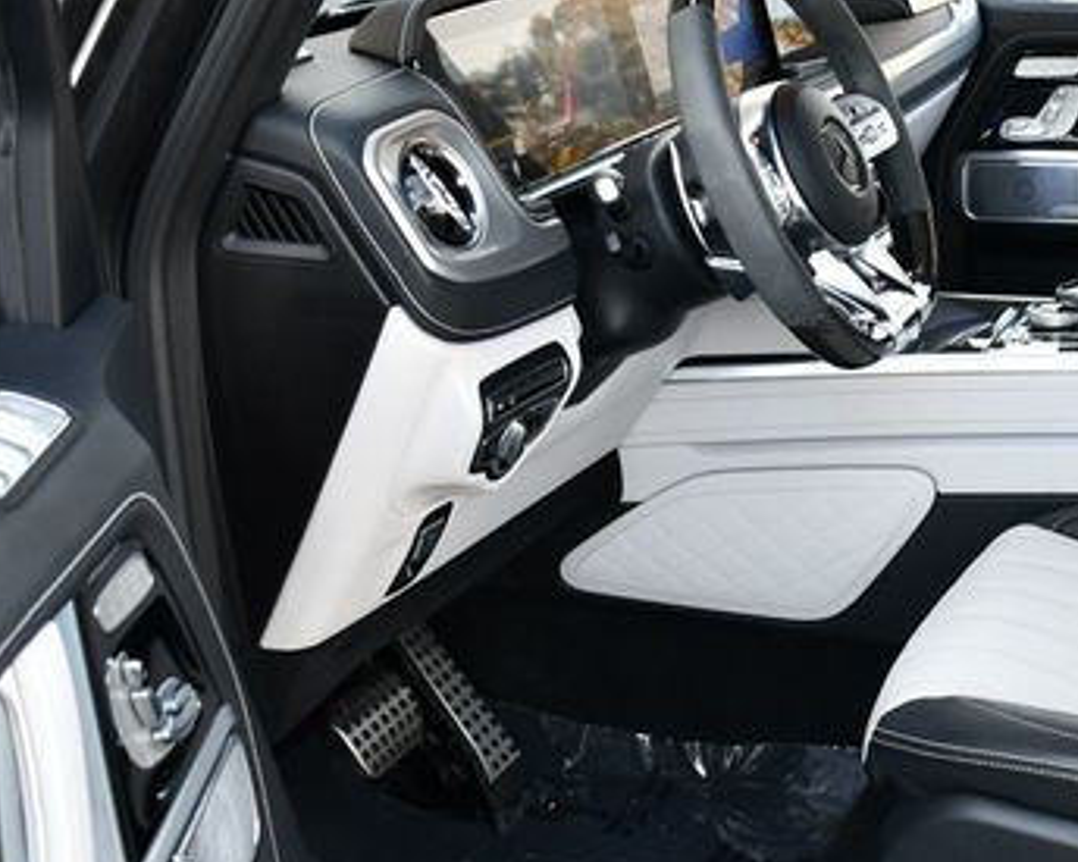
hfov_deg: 29.4
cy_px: 417
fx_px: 2009
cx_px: 852
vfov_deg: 24.2
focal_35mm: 63
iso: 500
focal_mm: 18
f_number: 3.5
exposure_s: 1/250
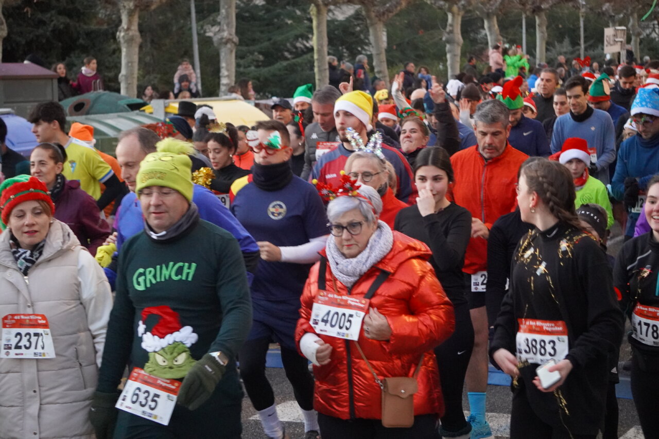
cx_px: 330
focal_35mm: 82
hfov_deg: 24.6
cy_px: 220
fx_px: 1510
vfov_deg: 16.5
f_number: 4.5
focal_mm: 55
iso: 6400
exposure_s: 1/160
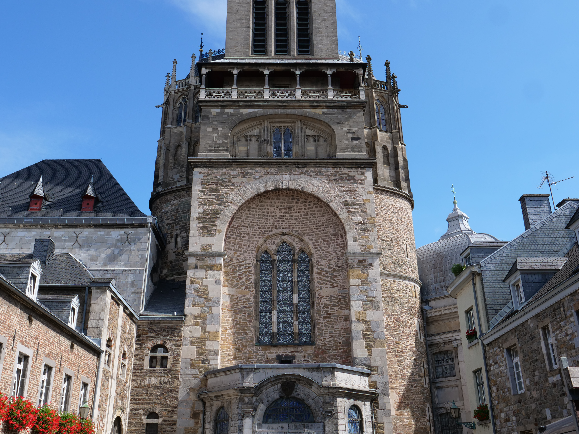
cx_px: 290
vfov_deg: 41.8
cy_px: 217
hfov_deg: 54.0
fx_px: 569
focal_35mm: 34
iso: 200
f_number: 9
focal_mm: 17
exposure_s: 1/250
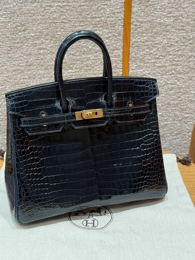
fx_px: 398
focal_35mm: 53
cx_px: 88
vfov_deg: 36.1
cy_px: 120
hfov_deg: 27.5
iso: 100
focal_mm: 6.76
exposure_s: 1/60
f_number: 1.78
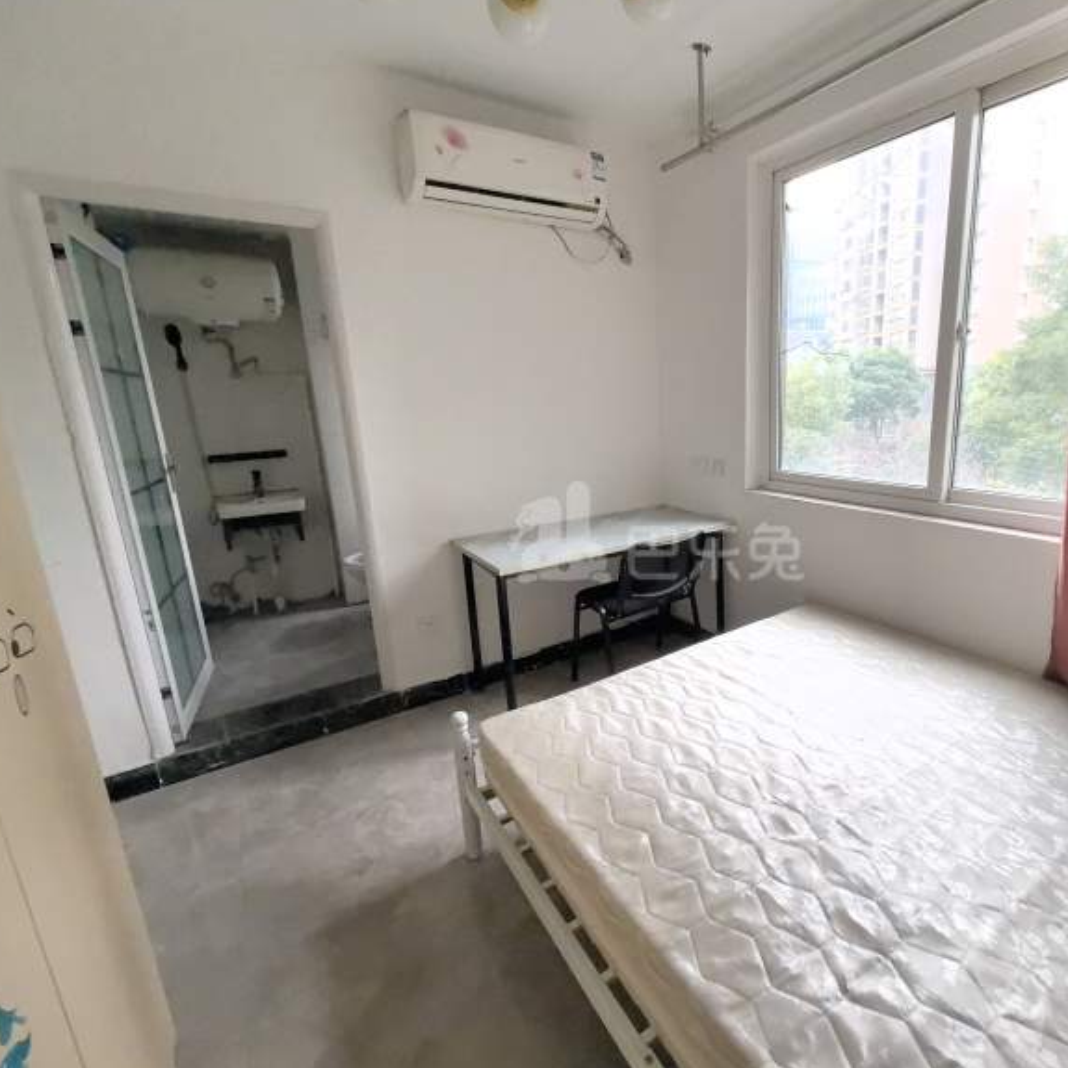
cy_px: 533
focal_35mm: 16
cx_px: 656
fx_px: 558
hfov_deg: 86.0
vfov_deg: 87.4
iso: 320
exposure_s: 1/33.3
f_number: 2.2
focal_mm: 1.95
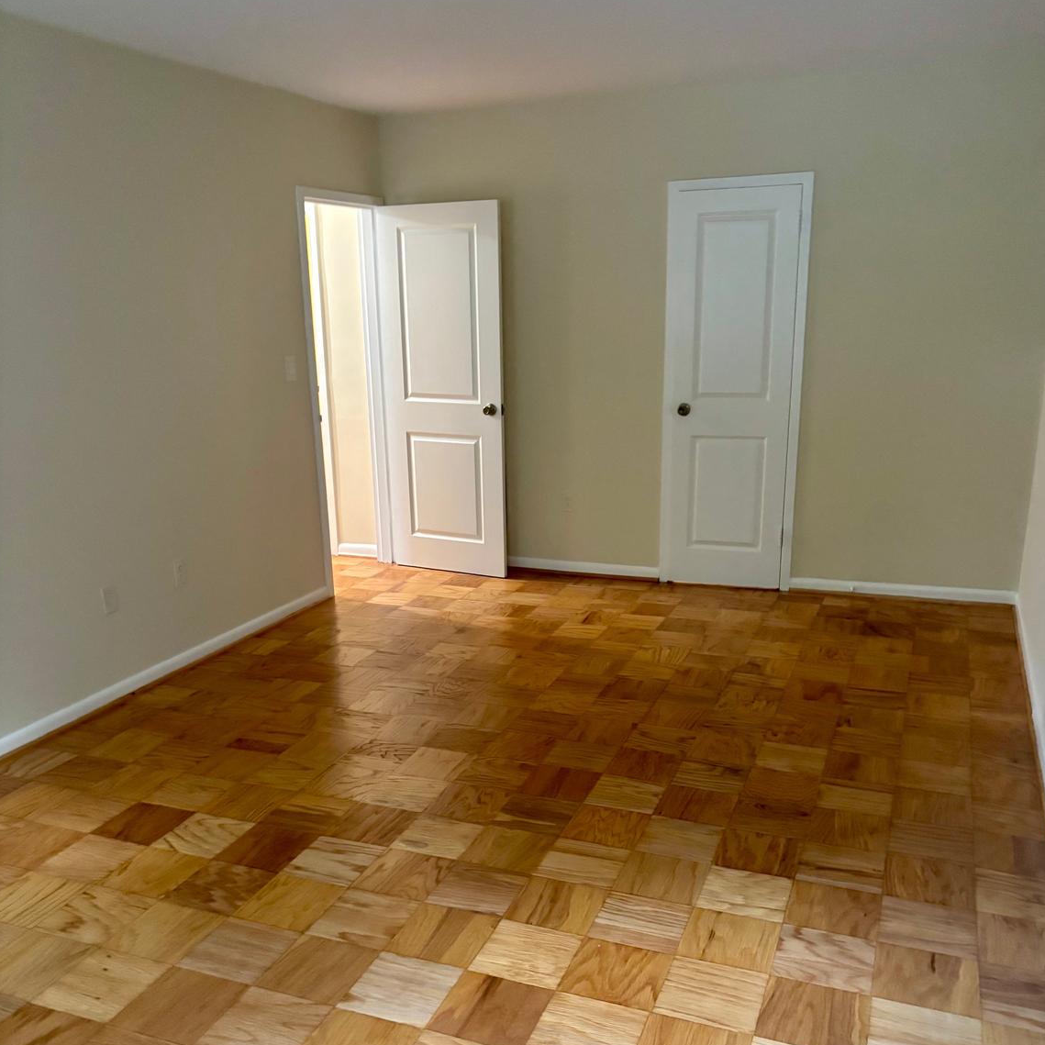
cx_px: 525
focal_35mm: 31
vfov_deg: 52.3
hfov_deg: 52.5
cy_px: 611
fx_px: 1059
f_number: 1.6
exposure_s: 1/60
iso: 500
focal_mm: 5.96
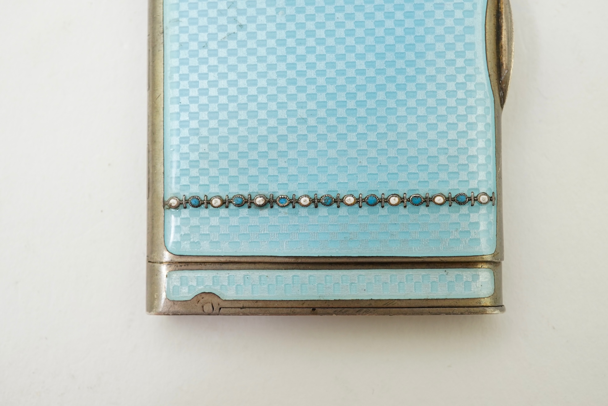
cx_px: 304
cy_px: 203
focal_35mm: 45
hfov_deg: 43.6
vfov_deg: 29.9
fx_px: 760
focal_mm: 30
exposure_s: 1/50
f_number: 13
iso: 640
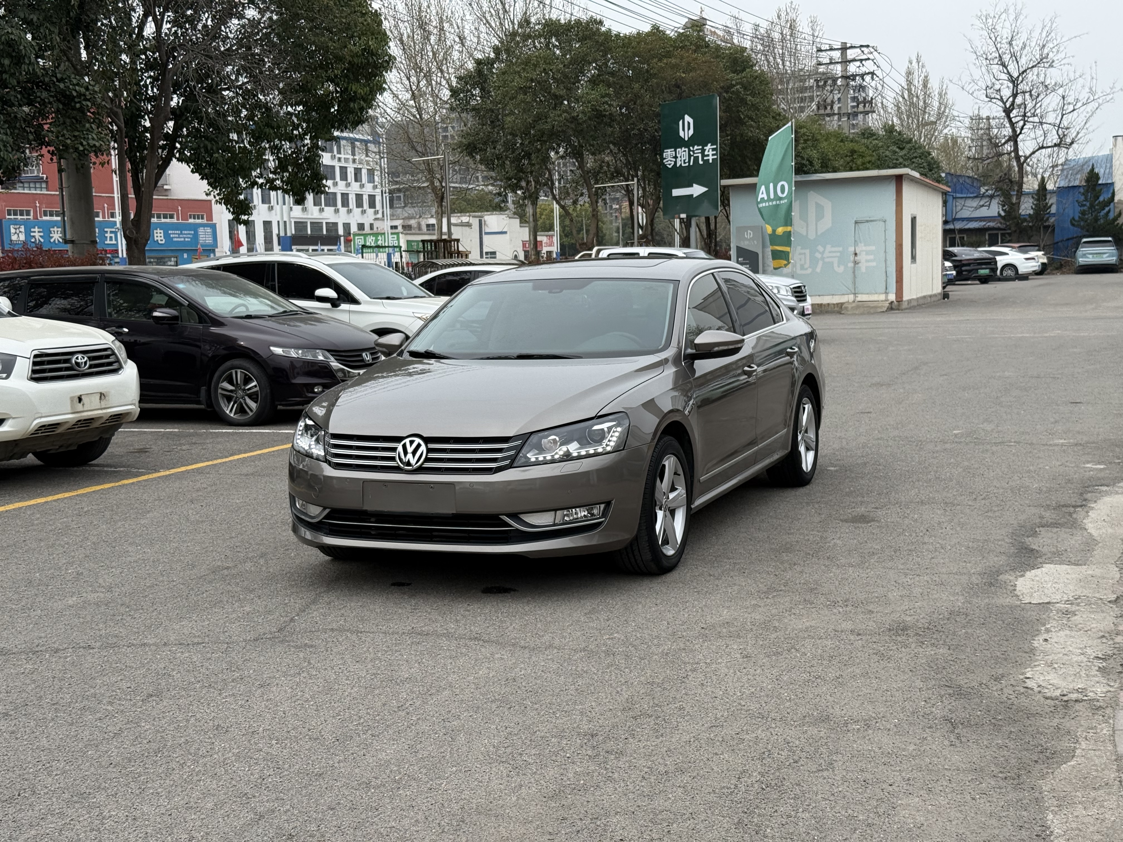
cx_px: 562
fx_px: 1557
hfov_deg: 39.7
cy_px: 421
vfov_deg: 30.3
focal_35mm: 48
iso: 80
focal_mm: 6.76
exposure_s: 1/2762
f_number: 1.78
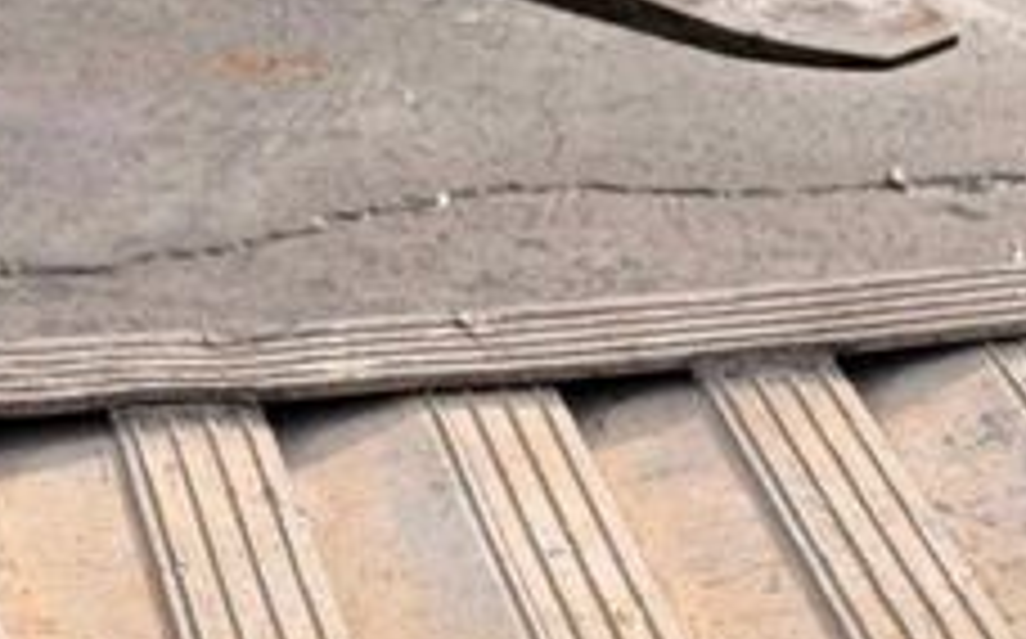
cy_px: 958
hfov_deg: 15.5
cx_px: 886
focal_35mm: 134
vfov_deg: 9.5
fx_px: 3743
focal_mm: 6.76
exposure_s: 1/2208
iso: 64
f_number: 1.78
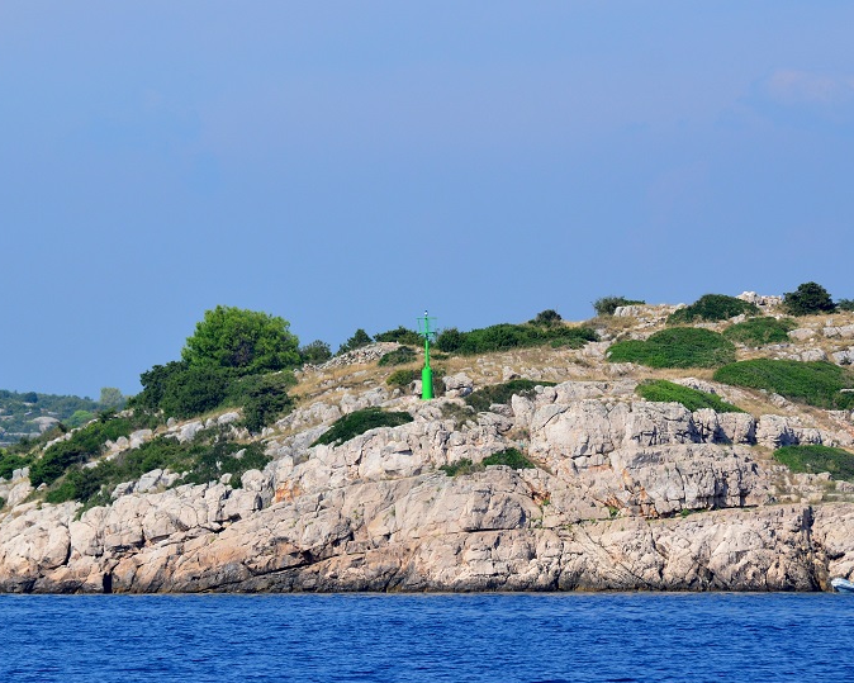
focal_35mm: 302
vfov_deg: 5.1
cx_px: 373
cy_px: 338
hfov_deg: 6.4
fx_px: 7624
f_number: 5.6
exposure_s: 1/2500
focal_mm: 145
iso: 400
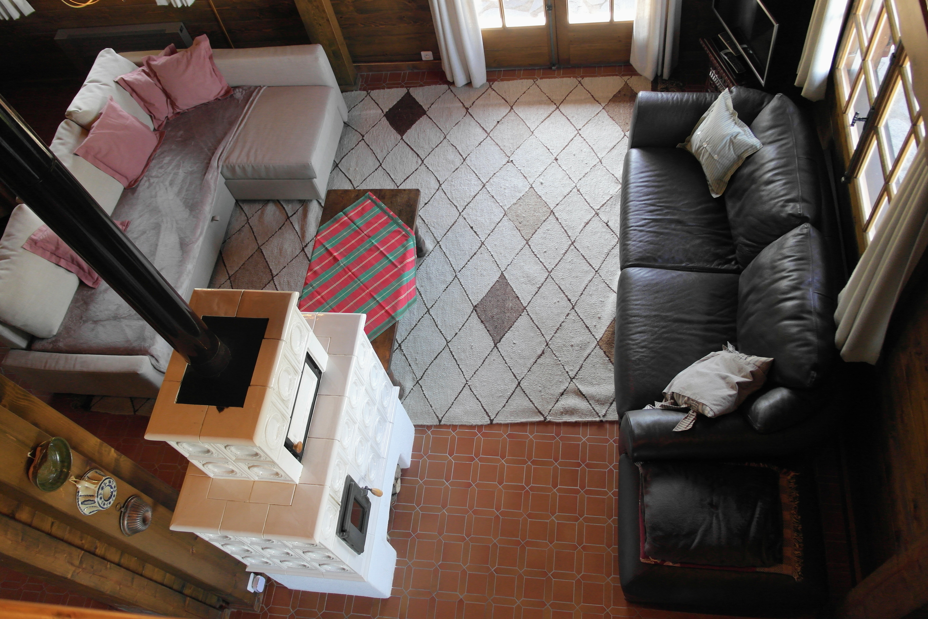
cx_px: 464
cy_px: 310
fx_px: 773
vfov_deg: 43.6
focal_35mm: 30
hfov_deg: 61.9
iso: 400
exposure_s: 1/60
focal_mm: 20
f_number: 3.5
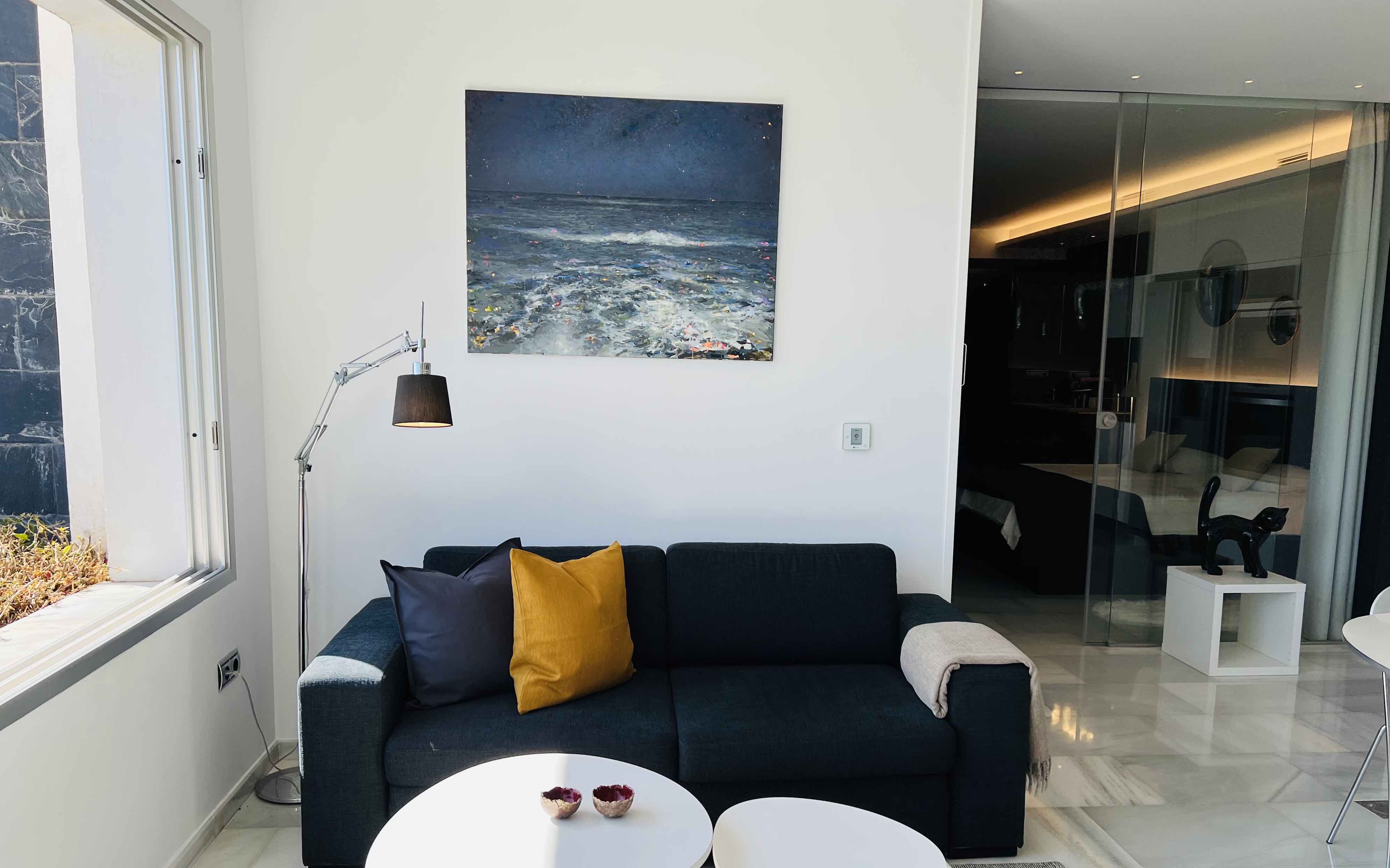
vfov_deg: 44.4
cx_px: 694
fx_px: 1061
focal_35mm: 28
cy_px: 490
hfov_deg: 66.5
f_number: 1.5
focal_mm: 5.7
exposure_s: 1/1171
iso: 50
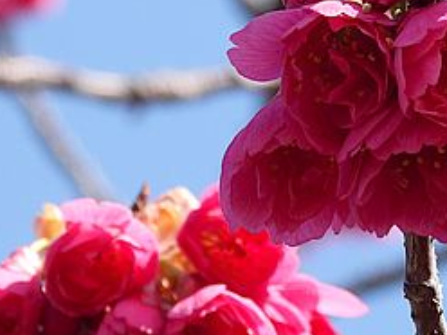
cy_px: 101
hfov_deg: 3.3
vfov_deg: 2.5
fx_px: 7709
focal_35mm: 597
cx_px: 333
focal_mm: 33
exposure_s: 1/500
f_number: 4.5
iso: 100
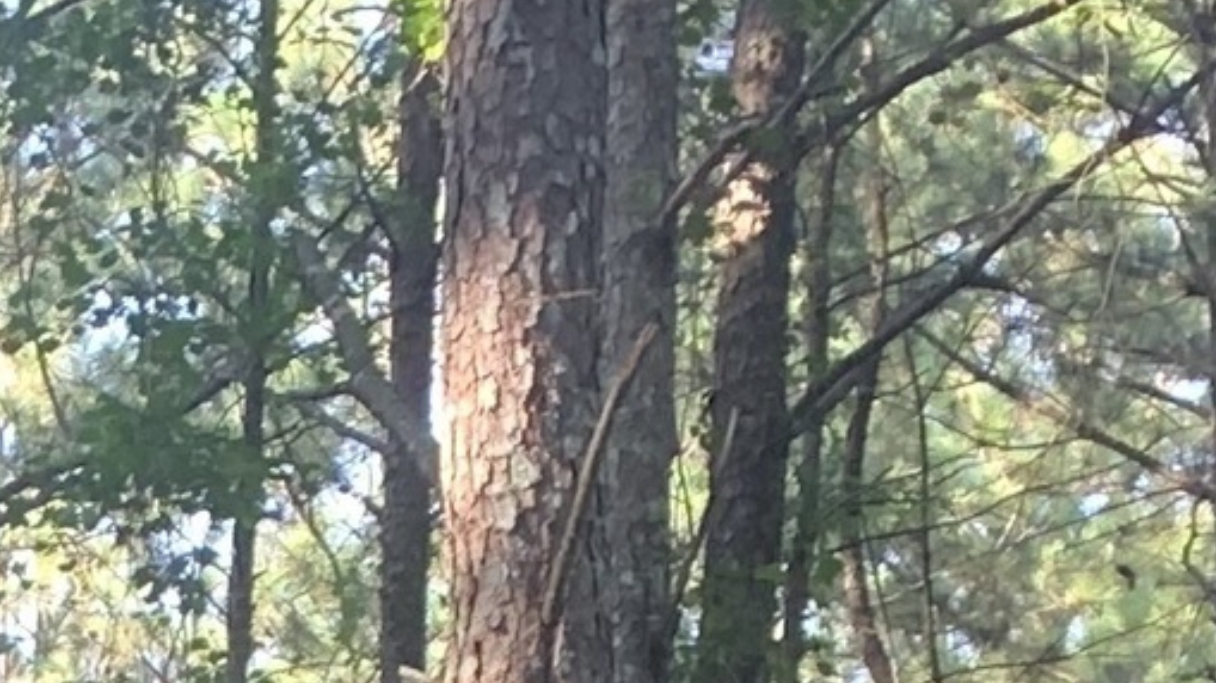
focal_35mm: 171
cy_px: 2701
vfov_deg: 6.0
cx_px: -886
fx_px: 5512
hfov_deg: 11.7
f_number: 1.8
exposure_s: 1/88
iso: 100
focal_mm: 4.25
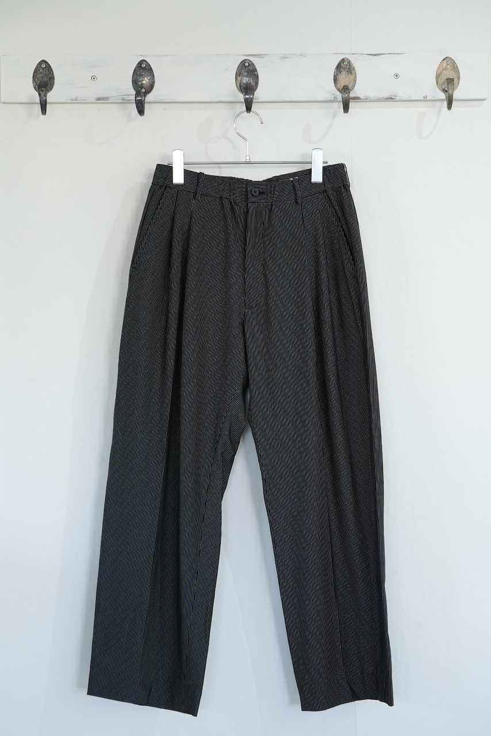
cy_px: 368
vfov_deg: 31.9
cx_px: 246
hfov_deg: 21.6
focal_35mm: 63
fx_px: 1288
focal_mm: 63
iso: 800
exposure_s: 1/50
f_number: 7.1
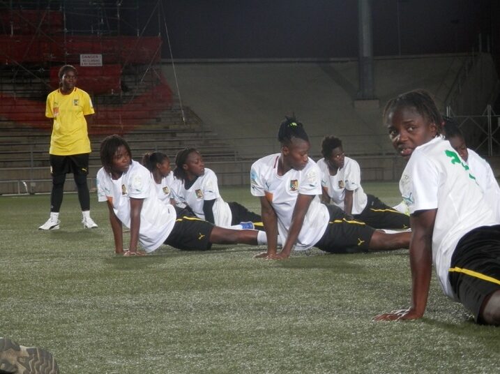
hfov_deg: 15.4
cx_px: 250
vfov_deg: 11.6
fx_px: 1847
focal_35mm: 128
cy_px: 187
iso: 200
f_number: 5.3
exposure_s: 1/40
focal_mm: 22.9
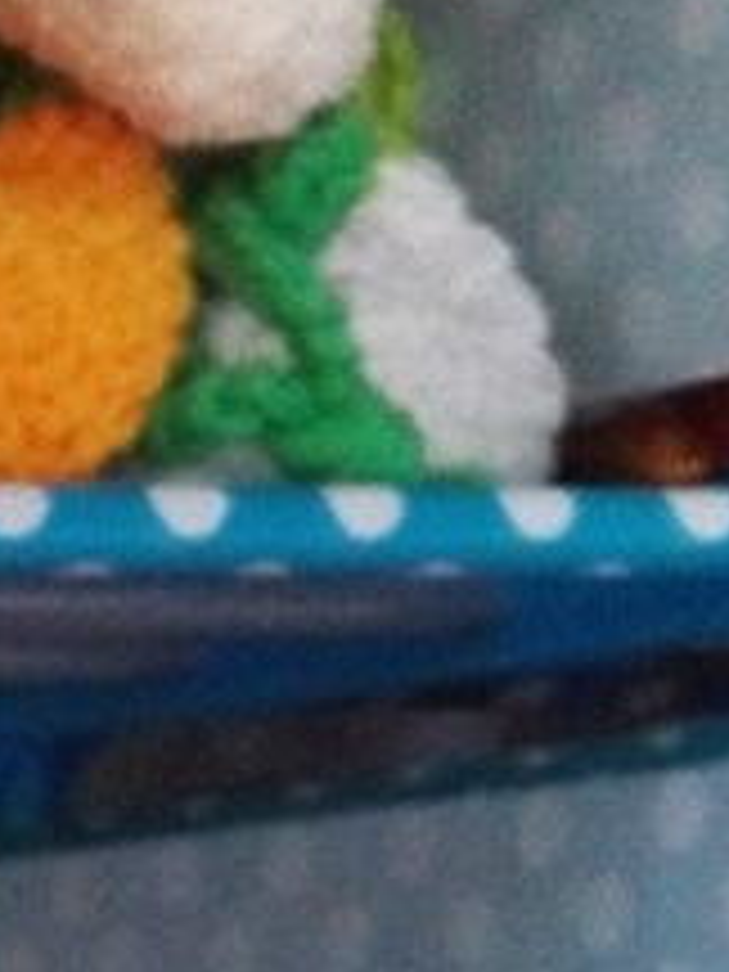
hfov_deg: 7.1
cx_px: -1656
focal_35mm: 180
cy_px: 2138
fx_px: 5054
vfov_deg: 9.9
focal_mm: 3.79
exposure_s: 1/33
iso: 270
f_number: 2
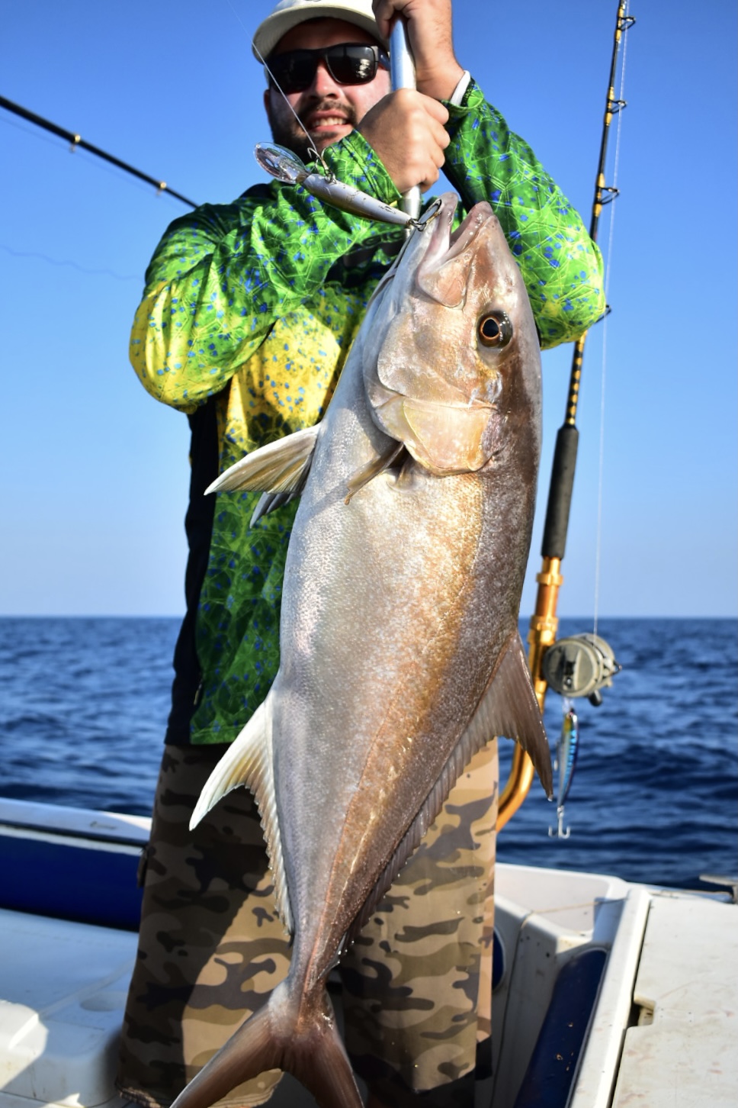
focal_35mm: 33
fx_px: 1015
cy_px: 554
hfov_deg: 40.0
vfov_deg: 57.2
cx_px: 369
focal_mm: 22
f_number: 3.8
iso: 400
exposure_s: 1/2500
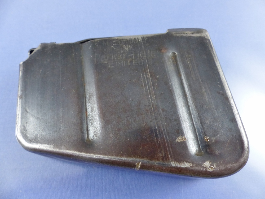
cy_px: 100
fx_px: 191
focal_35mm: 25
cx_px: 132
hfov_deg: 69.4
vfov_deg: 54.9
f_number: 2.8
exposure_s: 1/60
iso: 250
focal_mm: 4.5
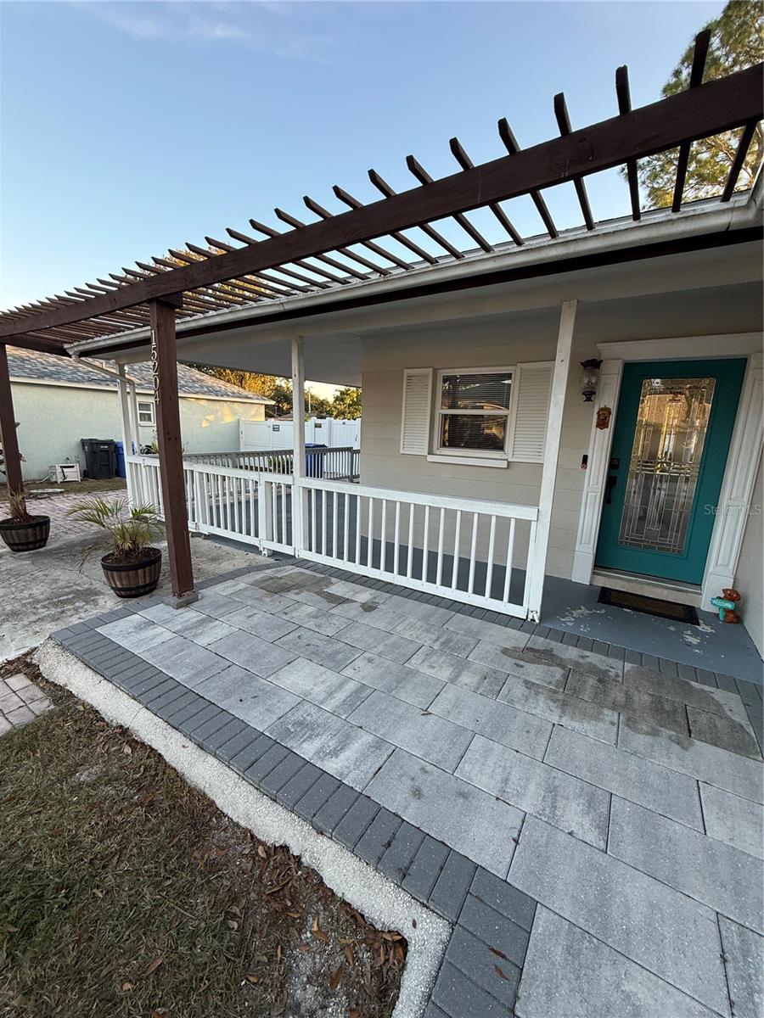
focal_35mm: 14
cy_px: 509
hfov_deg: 85.7
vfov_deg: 102.1
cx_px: 382
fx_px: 412
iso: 50
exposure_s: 1/152
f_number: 2.2
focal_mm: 2.22
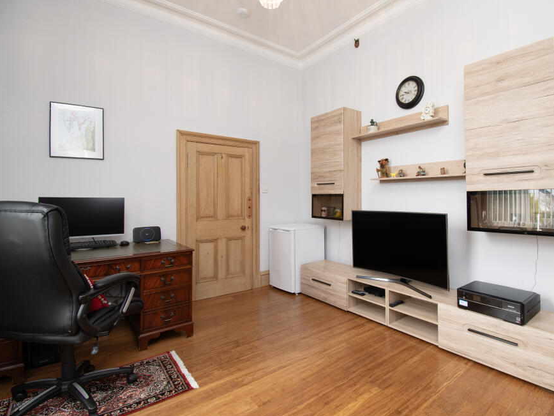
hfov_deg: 90.2
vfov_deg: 74.7
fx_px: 272
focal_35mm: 17
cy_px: 212
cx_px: 324
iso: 320
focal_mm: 10
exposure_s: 1/10
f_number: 8
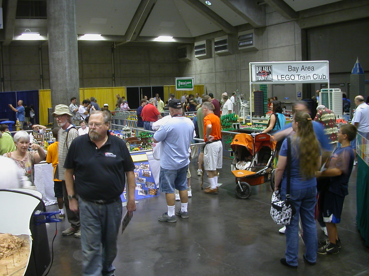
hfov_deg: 50.1
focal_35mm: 37
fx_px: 394
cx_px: 184
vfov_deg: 38.7
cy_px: 138
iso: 100
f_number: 2.7
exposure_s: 1/8.4
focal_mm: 5.6
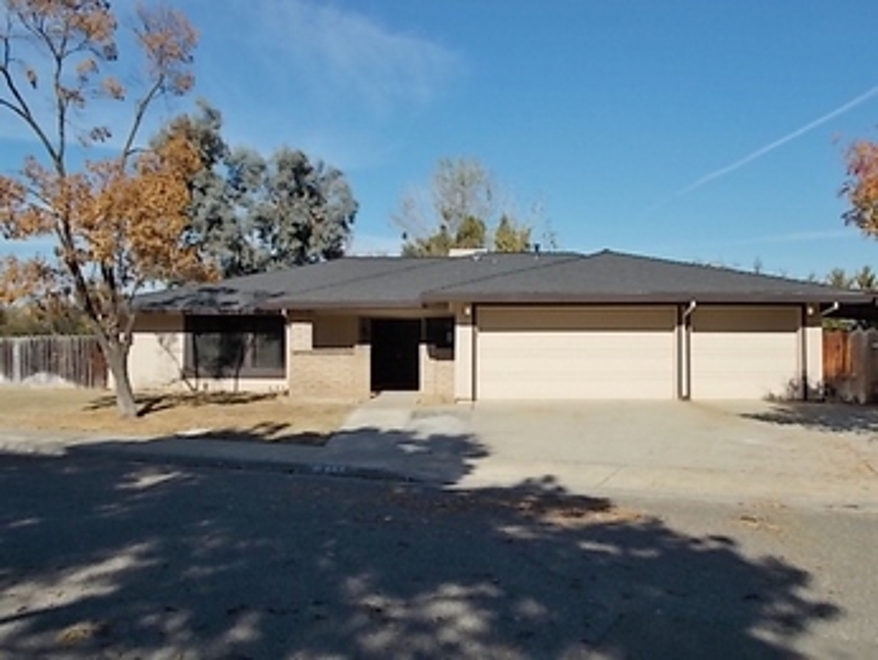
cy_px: 330
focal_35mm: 34
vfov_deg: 41.8
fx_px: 863
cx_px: 439
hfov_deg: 53.9
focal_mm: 6
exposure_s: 1/200
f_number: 9.2
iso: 80
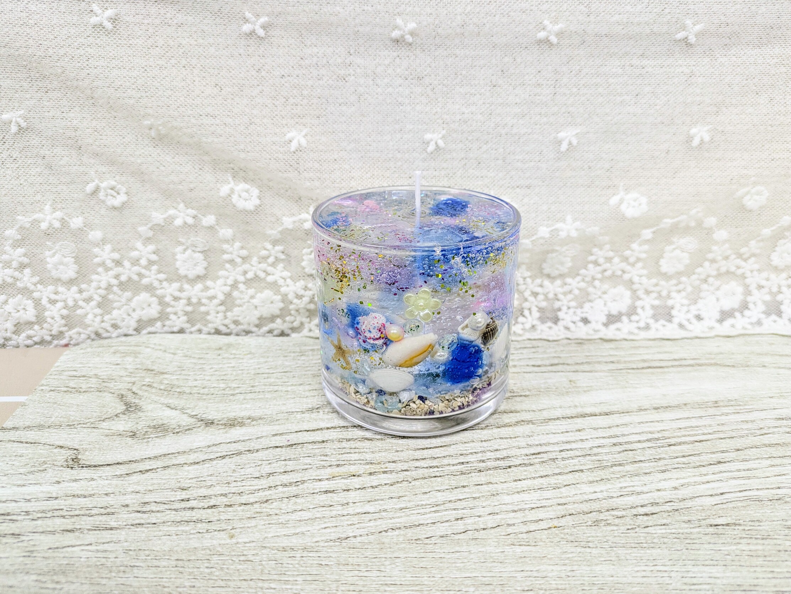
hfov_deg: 69.4
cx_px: 396
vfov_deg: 54.9
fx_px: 572
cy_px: 297
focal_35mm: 25
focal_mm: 5.43
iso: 255
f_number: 1.89
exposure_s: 1/100
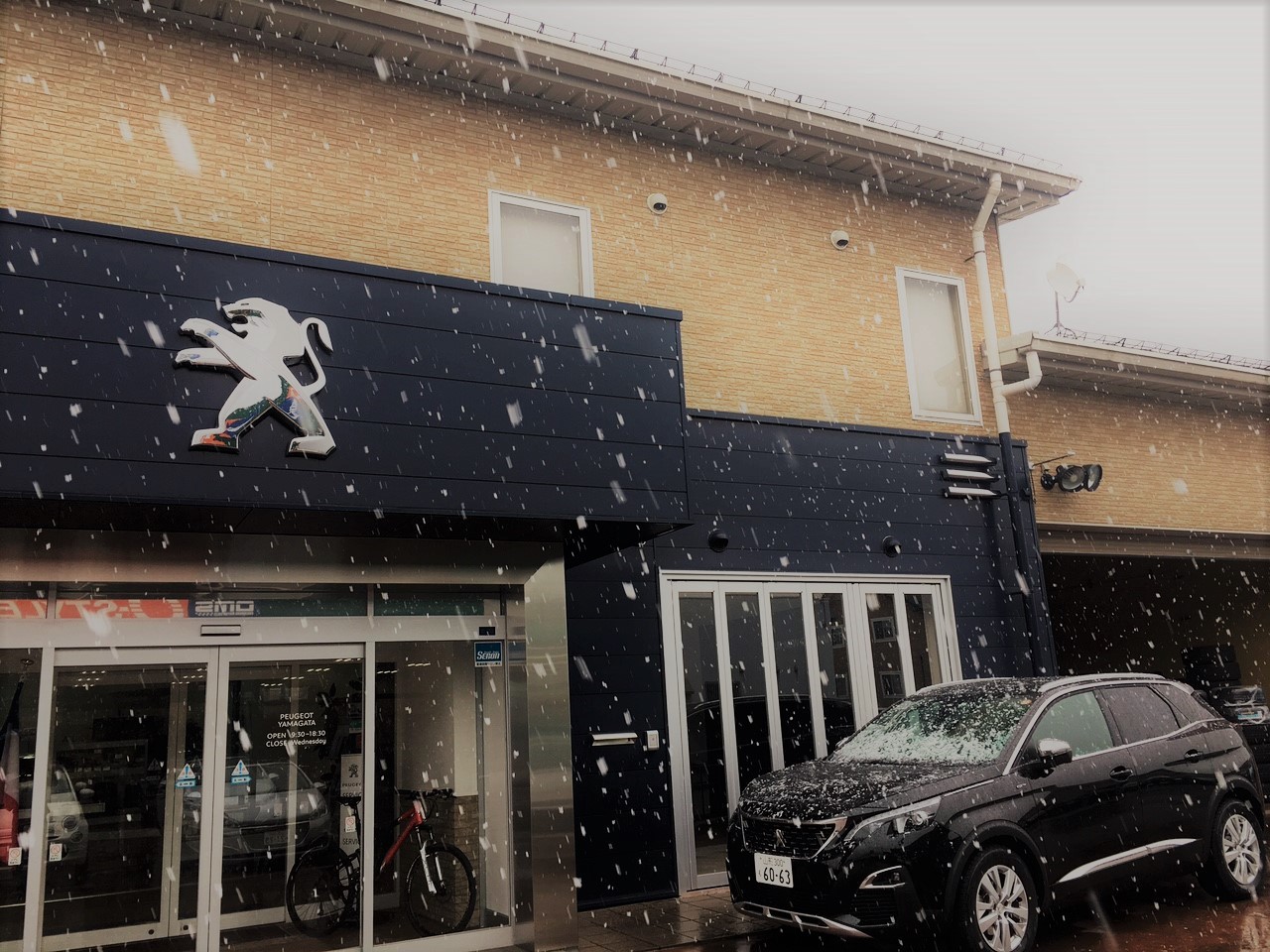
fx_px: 1064
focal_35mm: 29
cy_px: 476
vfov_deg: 48.2
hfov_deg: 61.7
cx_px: 635
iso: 25
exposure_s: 1/120
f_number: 2.2
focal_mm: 4.15
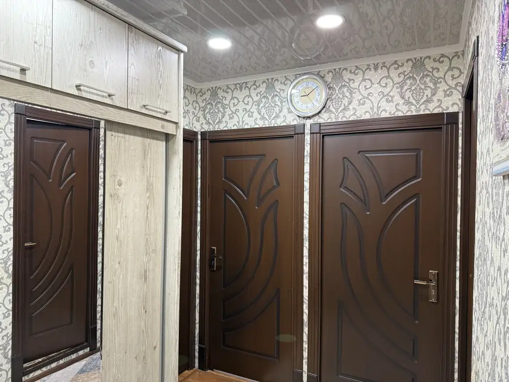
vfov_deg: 56.8
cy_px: 191
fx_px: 353
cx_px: 254
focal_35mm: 24
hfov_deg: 71.6
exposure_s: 1/50
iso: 250
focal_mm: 6.76
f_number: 1.78
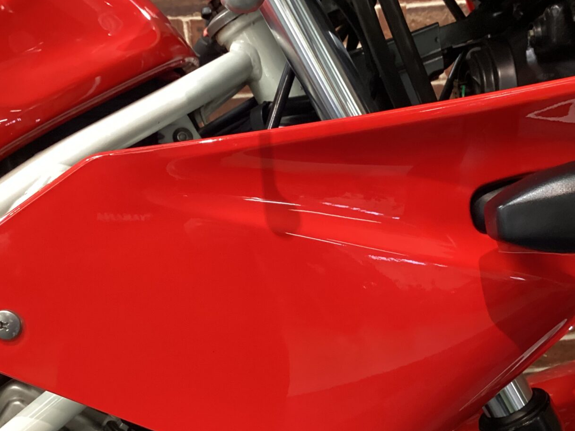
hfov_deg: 38.8
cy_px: 282
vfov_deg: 29.5
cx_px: 325
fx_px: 814
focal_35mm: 49
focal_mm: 3.3
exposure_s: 1/30
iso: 400
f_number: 2.4
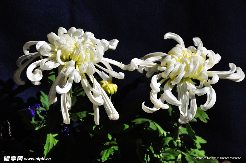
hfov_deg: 8.1
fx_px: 1740
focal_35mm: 255
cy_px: 82
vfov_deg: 5.4
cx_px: 123
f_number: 5.6
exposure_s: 1/4000
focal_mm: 170
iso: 320
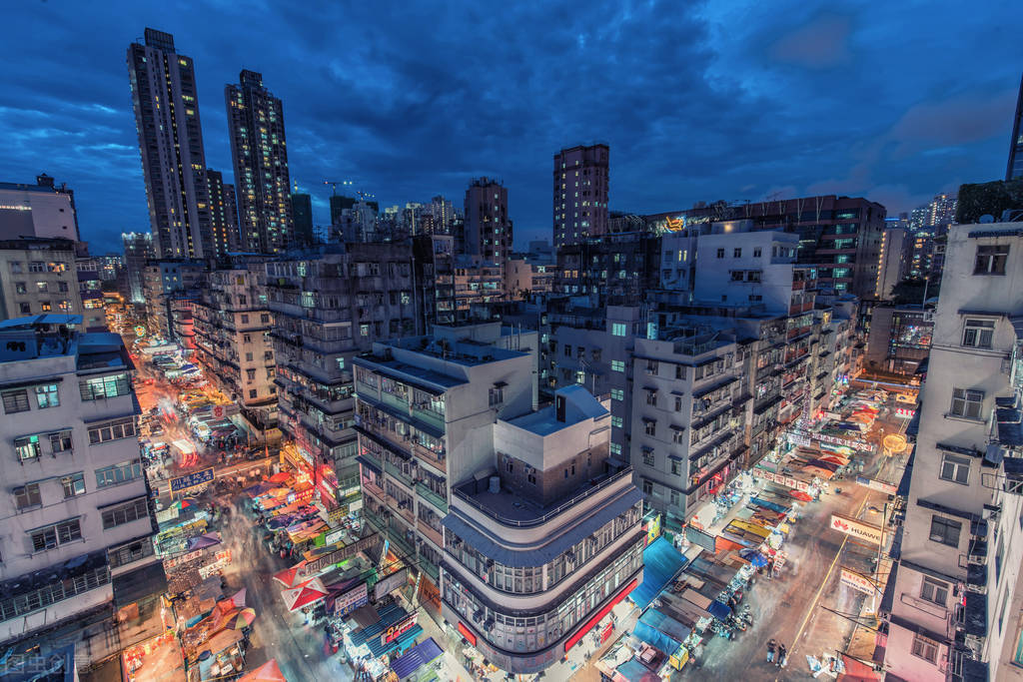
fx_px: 426
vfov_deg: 77.3
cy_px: 341
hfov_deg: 100.4
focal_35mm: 15
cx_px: 512
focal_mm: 15
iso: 100
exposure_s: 10
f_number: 11
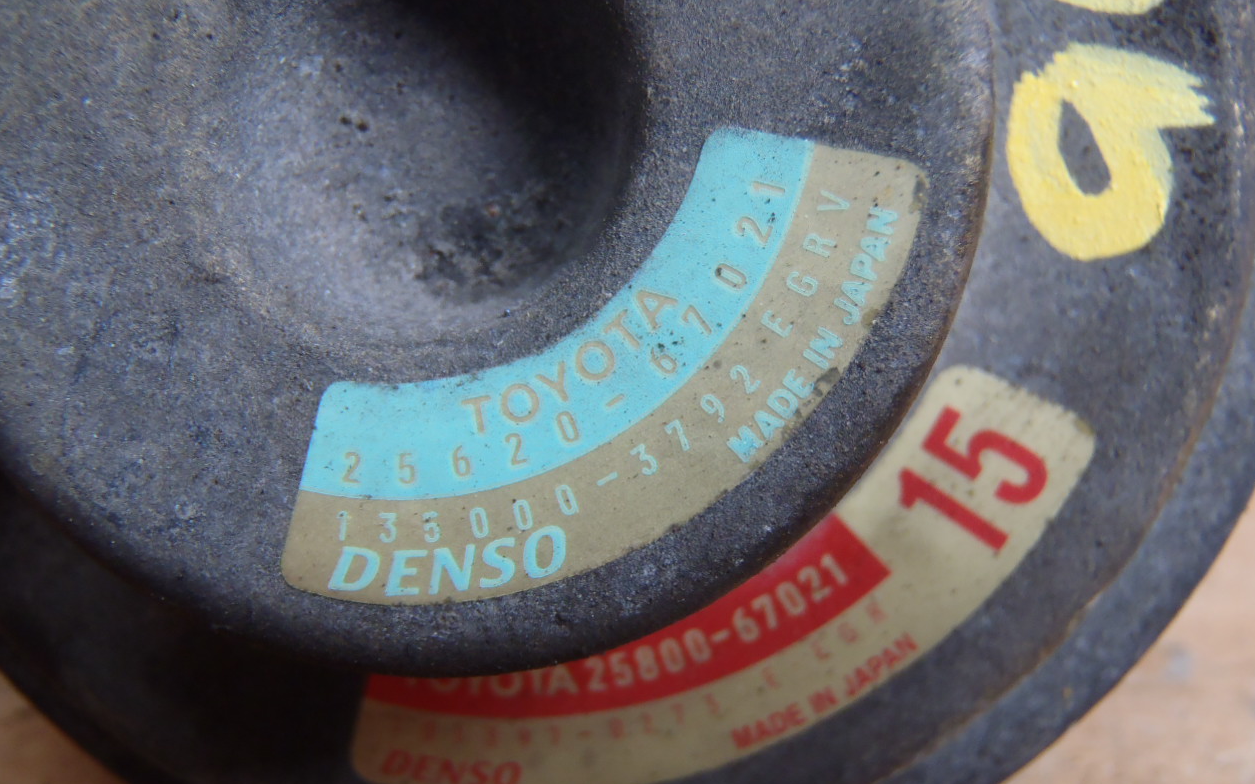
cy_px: 421
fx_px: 1368
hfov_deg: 49.3
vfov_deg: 32.0
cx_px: 638
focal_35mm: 40
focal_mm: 6.64
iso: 200
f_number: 4.7
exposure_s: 1/5
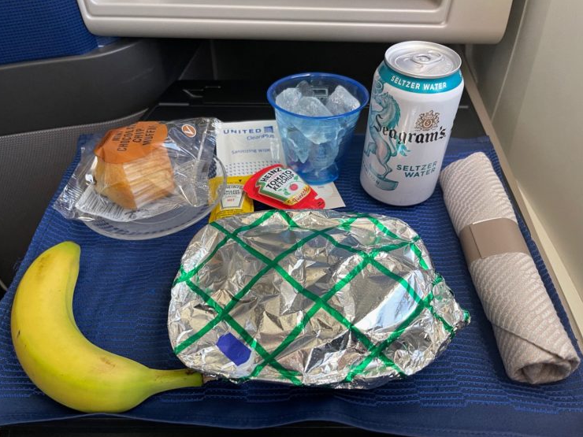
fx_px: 455
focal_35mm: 27
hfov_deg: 65.3
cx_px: 294
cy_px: 225
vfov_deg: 51.3
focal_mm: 5.1
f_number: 1.6
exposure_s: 1/60
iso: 200
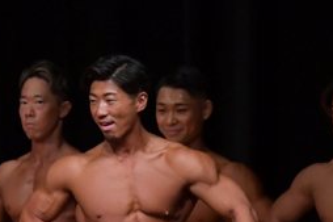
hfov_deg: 2.7
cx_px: -99
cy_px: 317
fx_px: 7182
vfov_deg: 1.8
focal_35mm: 777
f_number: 5.6
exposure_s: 1/400
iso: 5000
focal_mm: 170
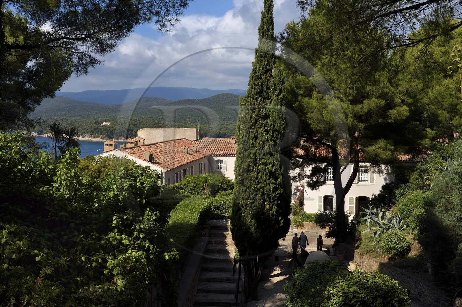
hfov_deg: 46.4
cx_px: 231
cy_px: 154
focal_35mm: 42
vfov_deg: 31.8
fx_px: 539
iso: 200
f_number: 13
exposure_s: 1/250
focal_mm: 42
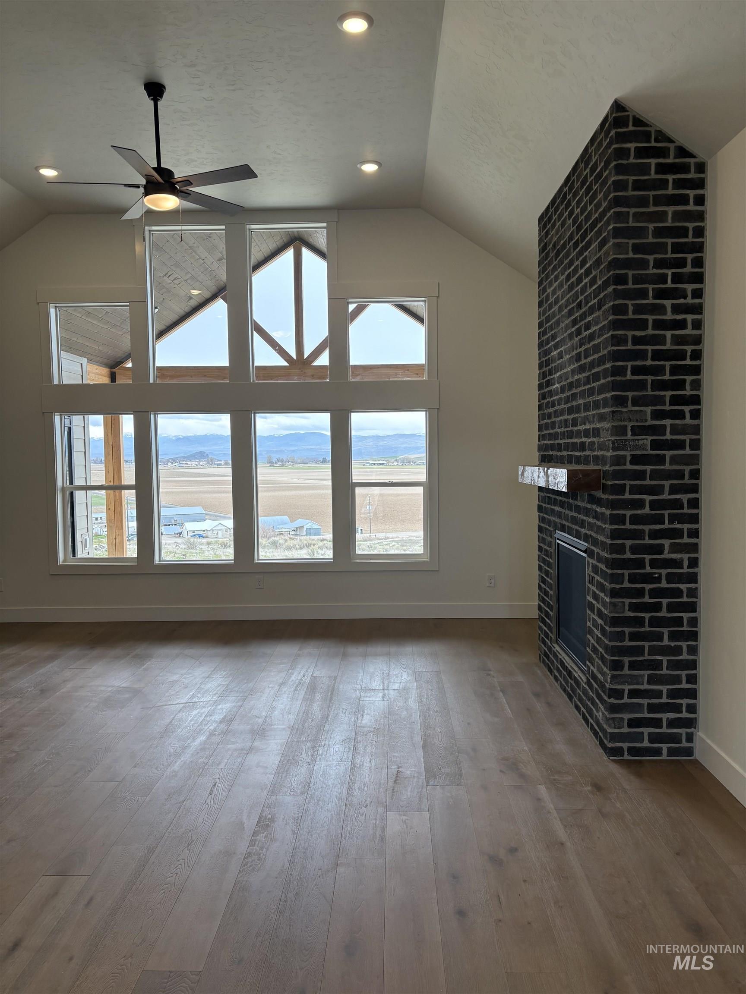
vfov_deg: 67.3
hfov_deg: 53.1
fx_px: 747
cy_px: 497
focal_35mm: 26
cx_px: 373
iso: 64
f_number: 1.6
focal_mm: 5.96
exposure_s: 1/232
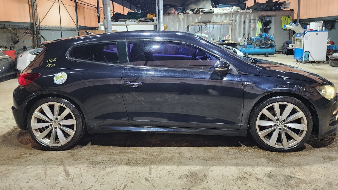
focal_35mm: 26
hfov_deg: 71.9
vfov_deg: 43.7
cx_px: 174
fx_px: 233
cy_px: 63
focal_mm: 6.4
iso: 640
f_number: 1.8
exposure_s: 1/120
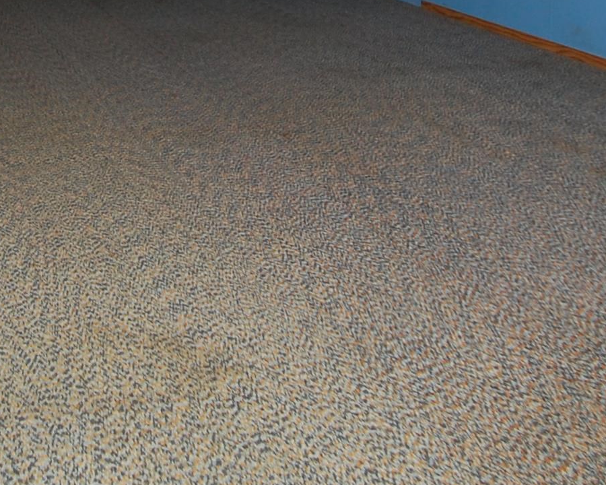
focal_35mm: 47
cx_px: 166
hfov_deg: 38.7
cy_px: -143
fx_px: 843
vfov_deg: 27.0
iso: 400
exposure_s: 1/60
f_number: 4
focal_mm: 10
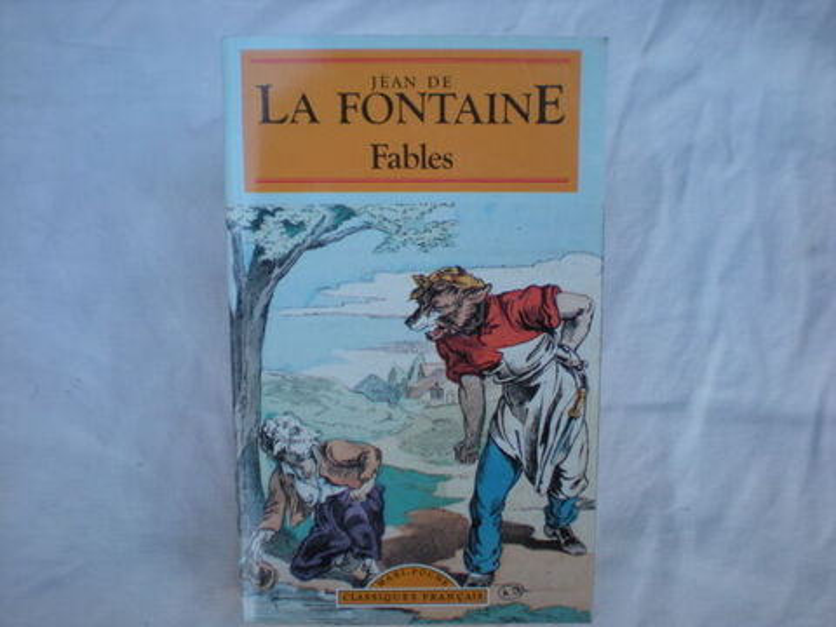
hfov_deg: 49.0
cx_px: 418
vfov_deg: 37.7
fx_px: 918
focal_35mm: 38
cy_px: 314
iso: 157
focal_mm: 6.3
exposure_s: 1/59.4
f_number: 3.1
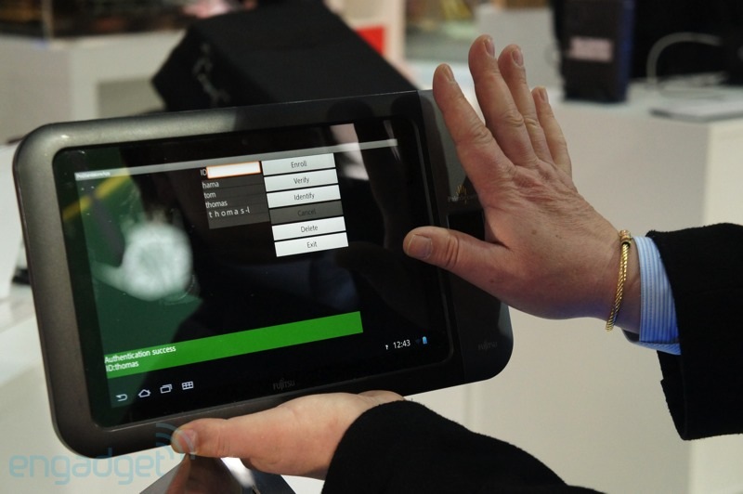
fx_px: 1578
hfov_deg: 26.5
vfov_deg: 17.8
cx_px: 372
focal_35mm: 76
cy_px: 247
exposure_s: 1/200
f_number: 5
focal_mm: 51
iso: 3200
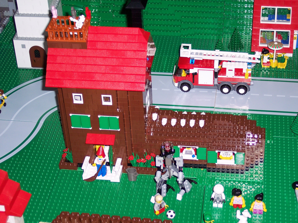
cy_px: 112
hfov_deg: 25.0
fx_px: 671
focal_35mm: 78
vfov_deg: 18.9
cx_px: 149
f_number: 4
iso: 100
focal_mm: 16
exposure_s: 1/90
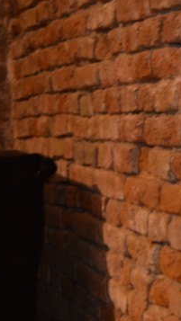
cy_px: 174
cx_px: 396
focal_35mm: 103
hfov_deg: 10.5
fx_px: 878
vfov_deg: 20.7
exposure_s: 1/15
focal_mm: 26
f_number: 4.2
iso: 400
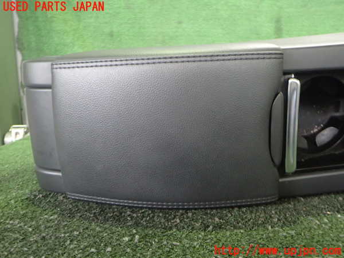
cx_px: 172
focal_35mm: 30
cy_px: 129
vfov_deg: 46.8
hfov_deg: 60.0
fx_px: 298
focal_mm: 5.4
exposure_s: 1/30
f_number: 2.3
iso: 800
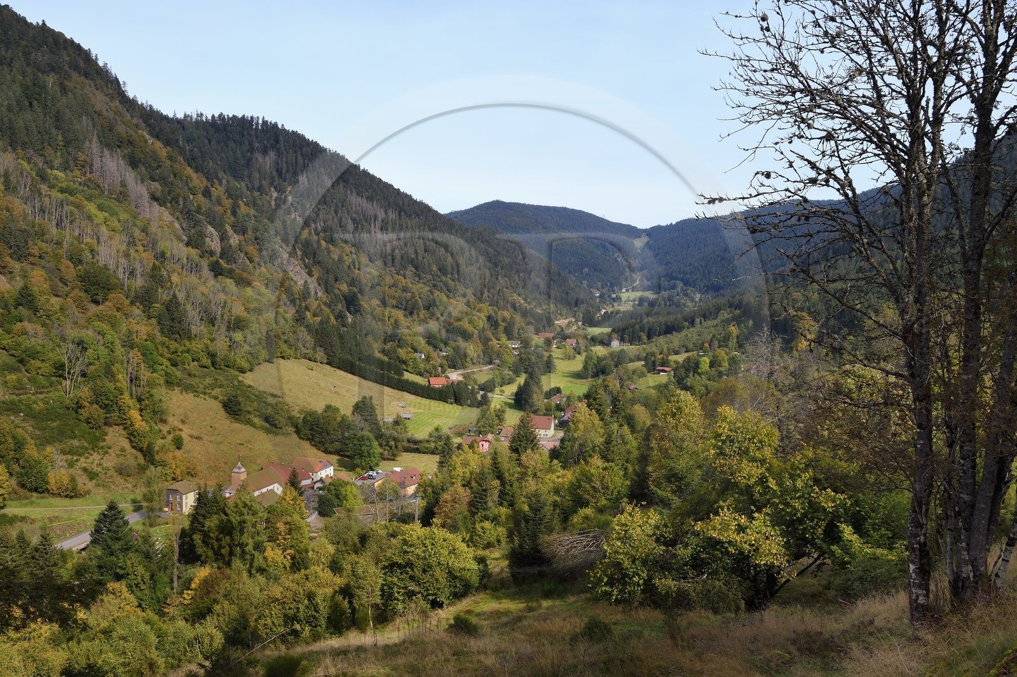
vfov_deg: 38.8
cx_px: 508
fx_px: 960
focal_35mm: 34
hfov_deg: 55.8
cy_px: 338
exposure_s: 1/320
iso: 200
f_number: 10
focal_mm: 34
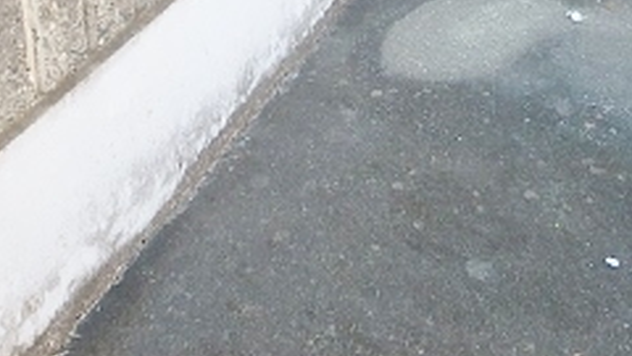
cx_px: 353
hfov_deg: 34.3
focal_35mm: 61
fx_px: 1022
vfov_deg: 18.1
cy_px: -137
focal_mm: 3.7
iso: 125
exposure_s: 1/80
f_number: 3.5
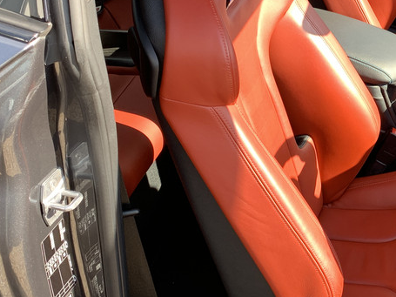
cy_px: 105
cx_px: 375
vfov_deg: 23.9
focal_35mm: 61
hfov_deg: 30.0
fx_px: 698
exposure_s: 1/121
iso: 32
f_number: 1.8
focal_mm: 4.25
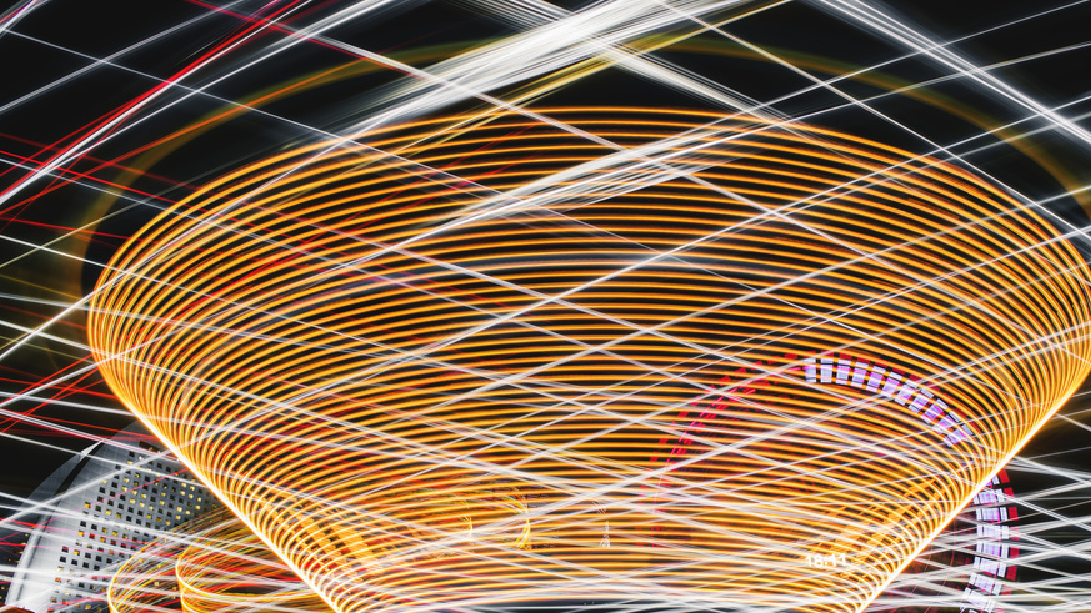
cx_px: 616
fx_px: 868
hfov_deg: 64.1
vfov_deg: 38.6
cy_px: 399
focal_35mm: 30
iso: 64
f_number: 11
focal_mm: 25
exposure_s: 10
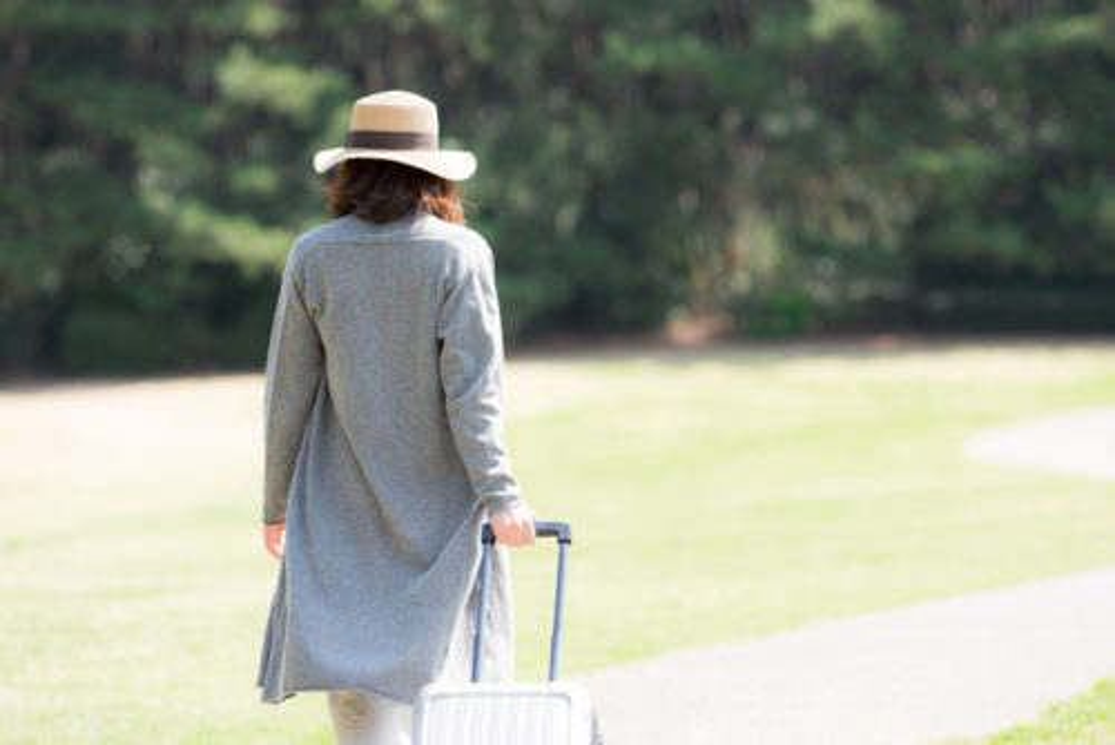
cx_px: 558
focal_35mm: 135
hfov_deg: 15.2
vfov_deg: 10.2
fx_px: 4183
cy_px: 372
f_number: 2.8
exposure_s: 1/400
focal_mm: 135
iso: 100
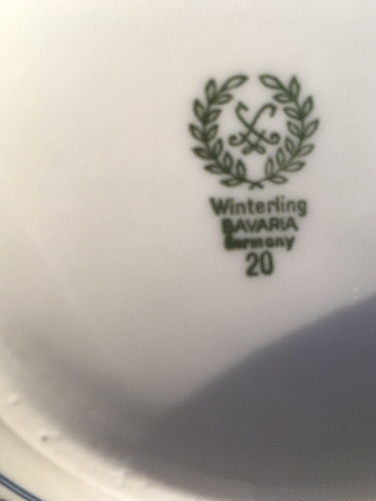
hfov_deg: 46.8
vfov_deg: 60.0
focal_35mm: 30
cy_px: 250
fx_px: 435
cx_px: 192
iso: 25
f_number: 2.2
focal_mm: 4.15
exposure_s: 1/119
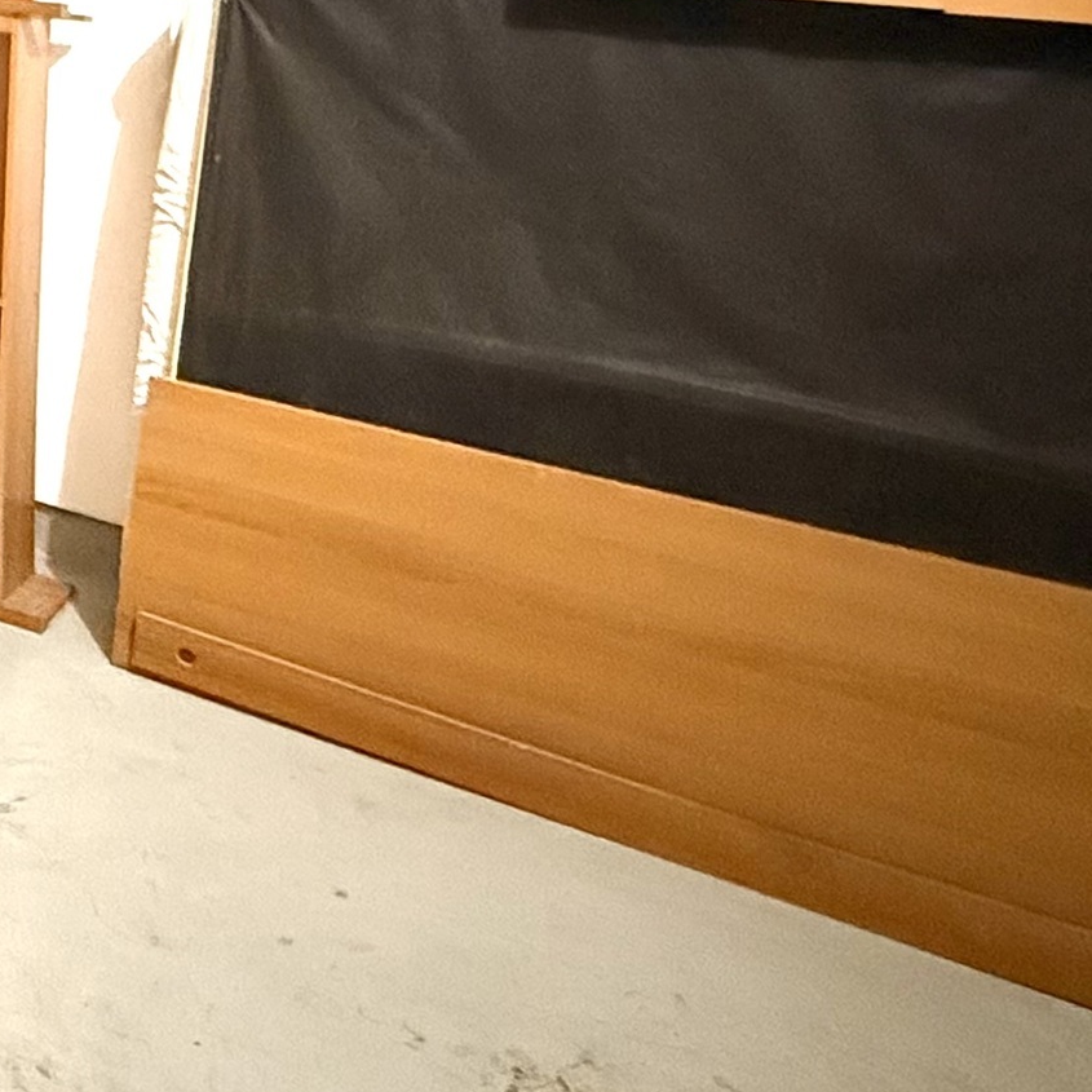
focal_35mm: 45
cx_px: -567
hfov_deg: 26.5
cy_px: -36
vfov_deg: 33.8
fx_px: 1606
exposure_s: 1/40
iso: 1250
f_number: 2.2
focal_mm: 2.22
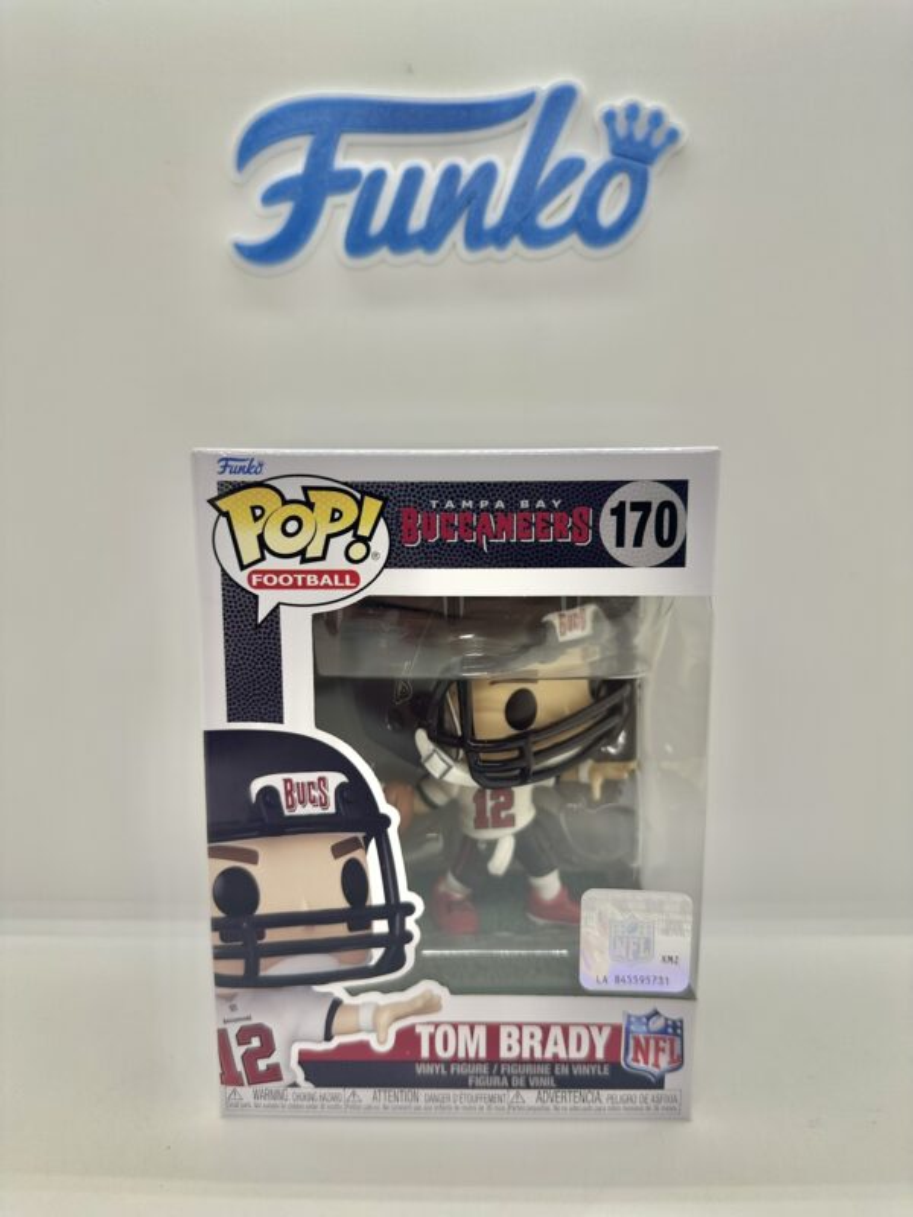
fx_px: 844
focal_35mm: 24
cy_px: 608
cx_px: 456
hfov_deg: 56.8
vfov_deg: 71.6
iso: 80
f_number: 1.78
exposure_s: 1/251
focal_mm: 6.86
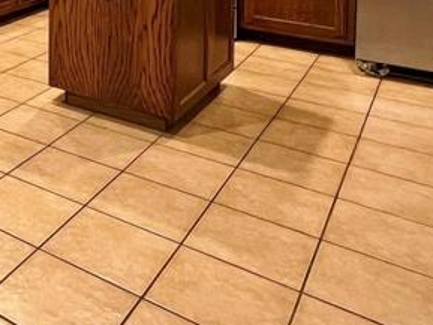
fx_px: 576
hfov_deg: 33.0
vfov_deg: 25.9
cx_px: -99
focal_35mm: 46
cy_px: -120
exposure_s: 1/60
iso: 200
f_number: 1.8
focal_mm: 1.57
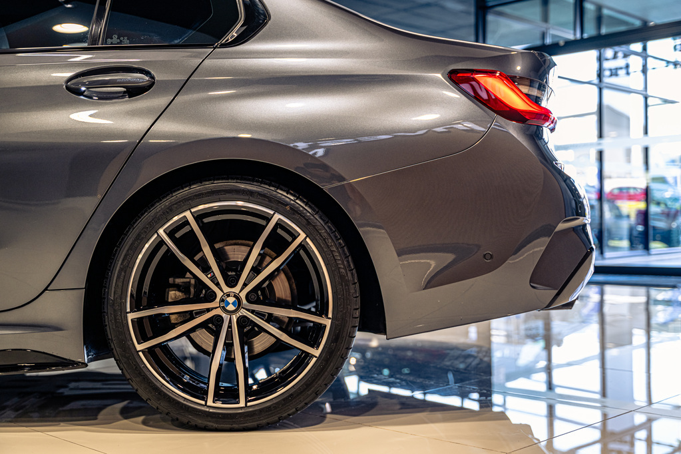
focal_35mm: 45
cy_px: 227
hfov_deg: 43.6
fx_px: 851
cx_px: 340
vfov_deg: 29.9
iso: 320
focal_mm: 45
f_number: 2.8
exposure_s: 1/100
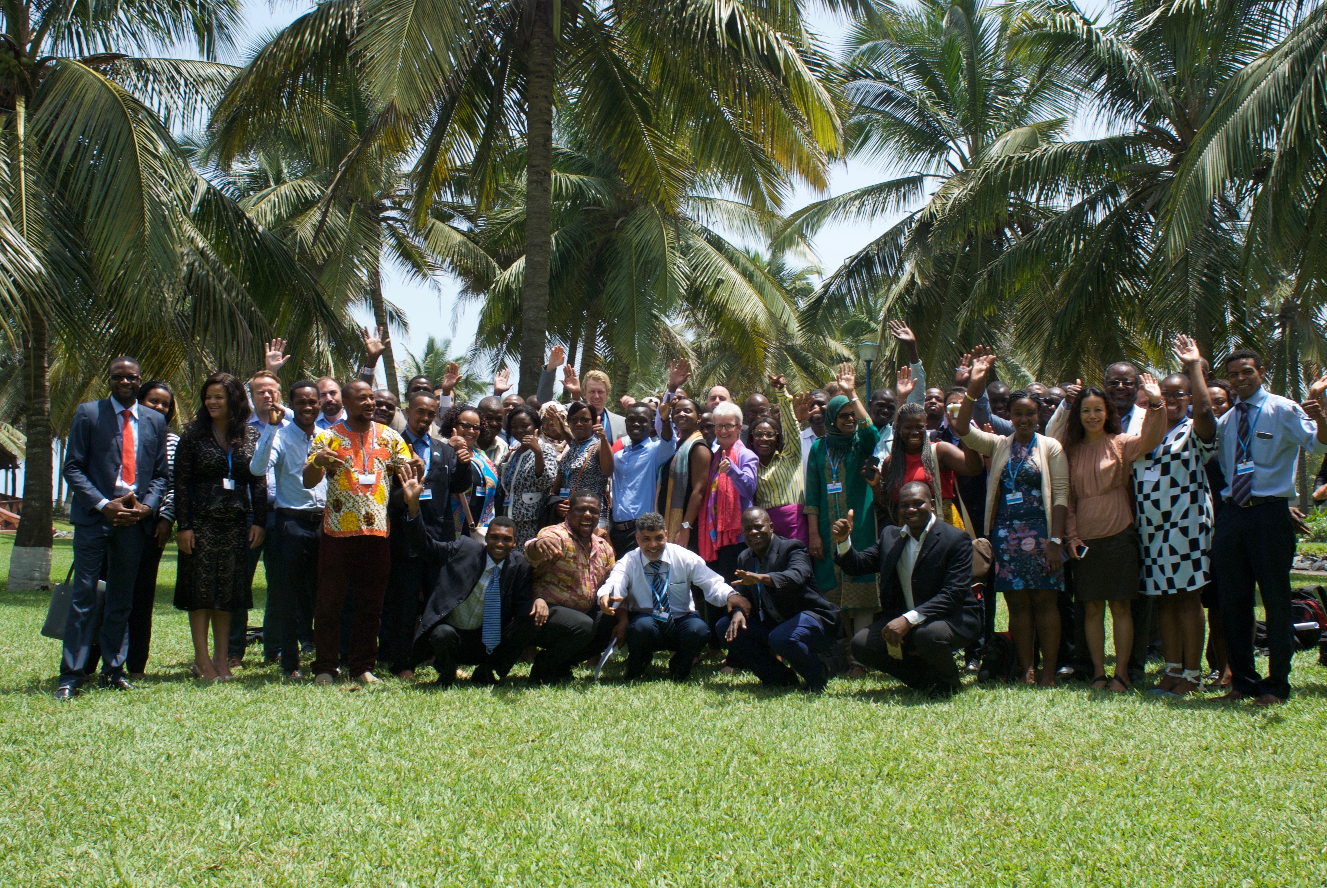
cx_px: 664
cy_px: 444
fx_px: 1329
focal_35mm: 36
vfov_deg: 37.0
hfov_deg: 53.1
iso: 200
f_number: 8
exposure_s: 1/160
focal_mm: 24
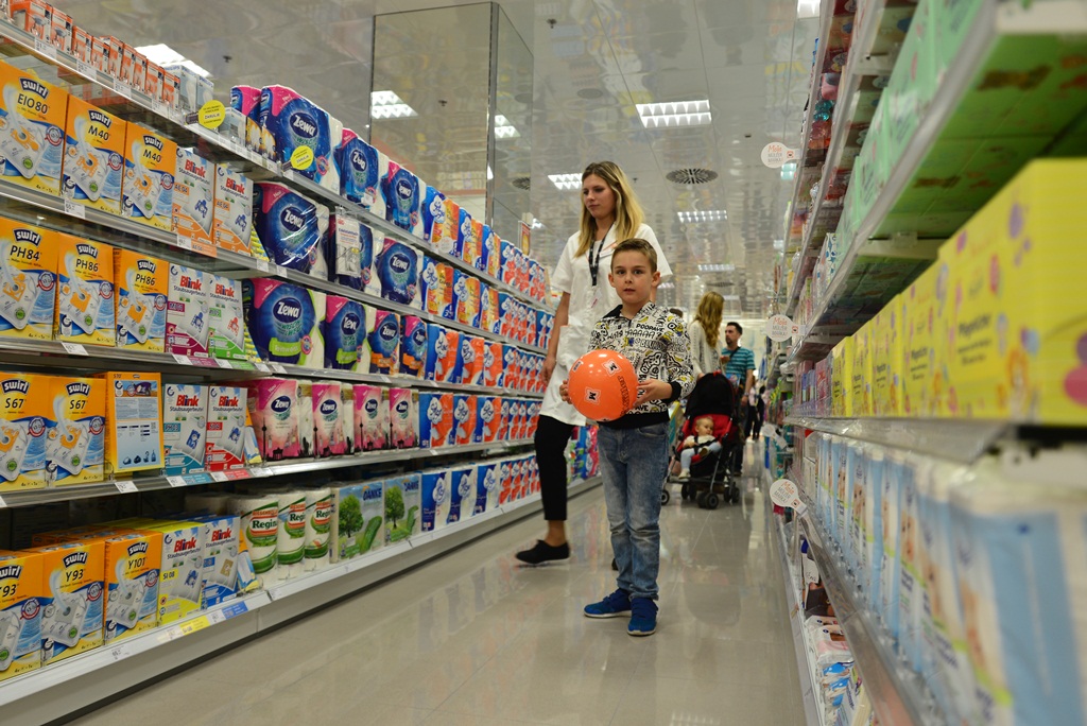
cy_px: 363
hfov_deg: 67.4
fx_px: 816
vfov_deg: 48.0
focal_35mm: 27
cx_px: 544
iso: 400
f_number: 3.5
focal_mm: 27
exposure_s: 1/125
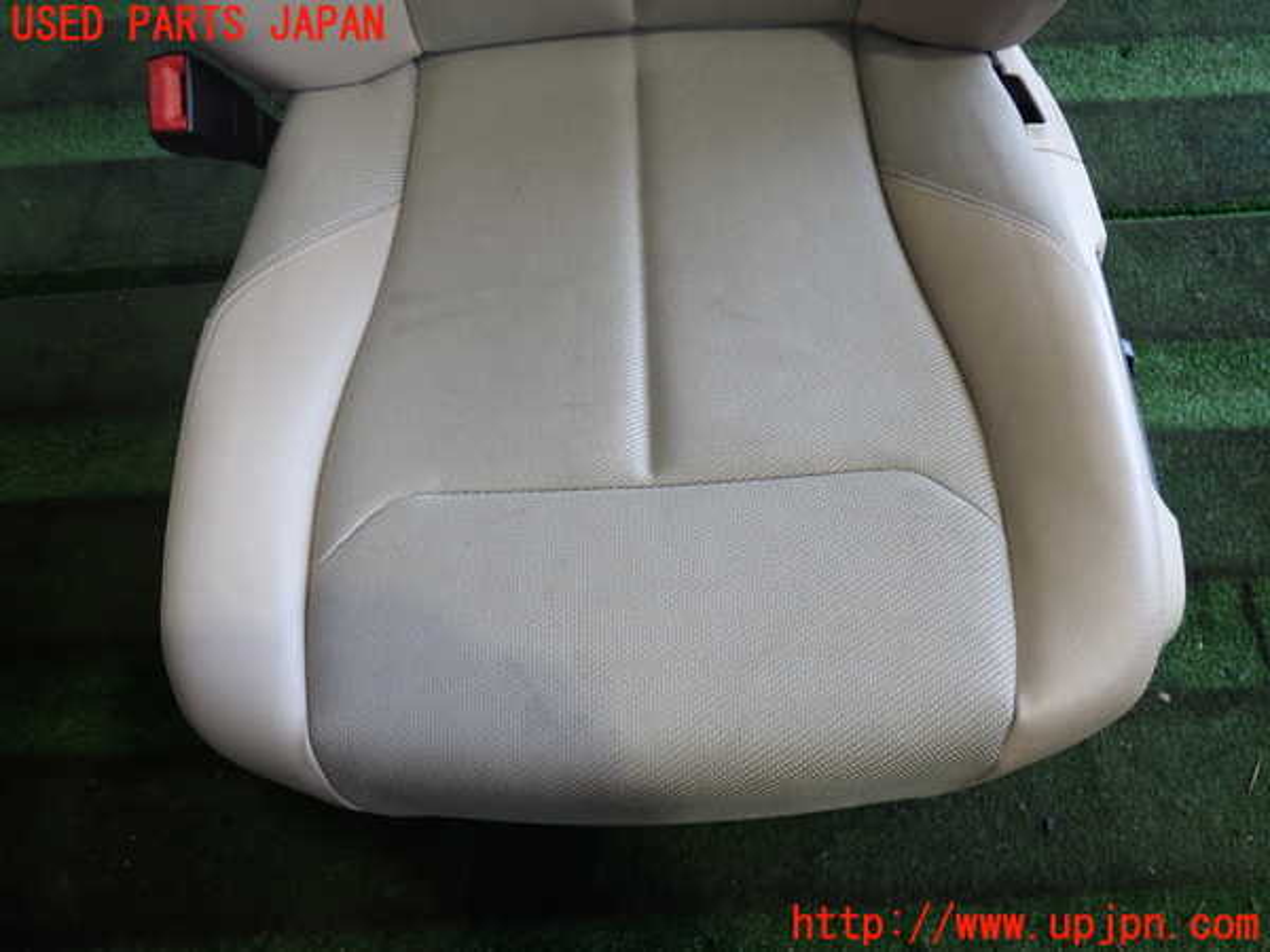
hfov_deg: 60.0
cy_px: 476
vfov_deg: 46.8
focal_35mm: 30
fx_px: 1101
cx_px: 635
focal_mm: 5.4
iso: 200
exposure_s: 1/100
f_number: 2.3
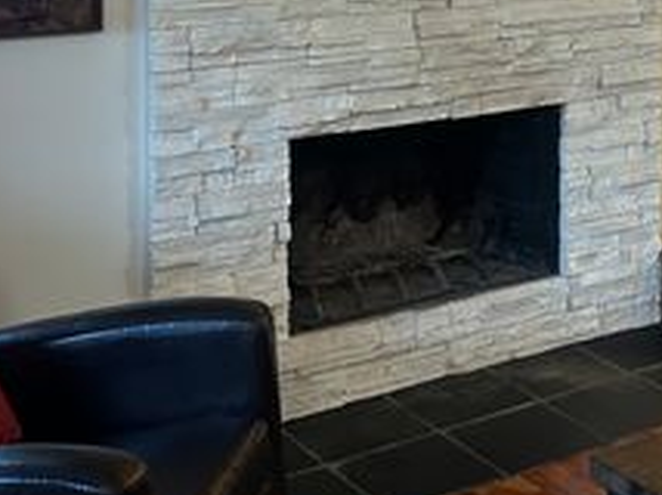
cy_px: -148
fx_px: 1394
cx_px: 656
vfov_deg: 18.7
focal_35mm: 73
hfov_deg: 25.4
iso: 200
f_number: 1.5
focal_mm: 5.7
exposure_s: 1/60
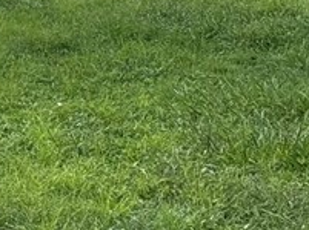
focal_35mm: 245
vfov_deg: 5.9
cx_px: -343
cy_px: -284
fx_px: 2183
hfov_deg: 7.7
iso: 100
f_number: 1.78
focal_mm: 6.76
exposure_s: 1/7143
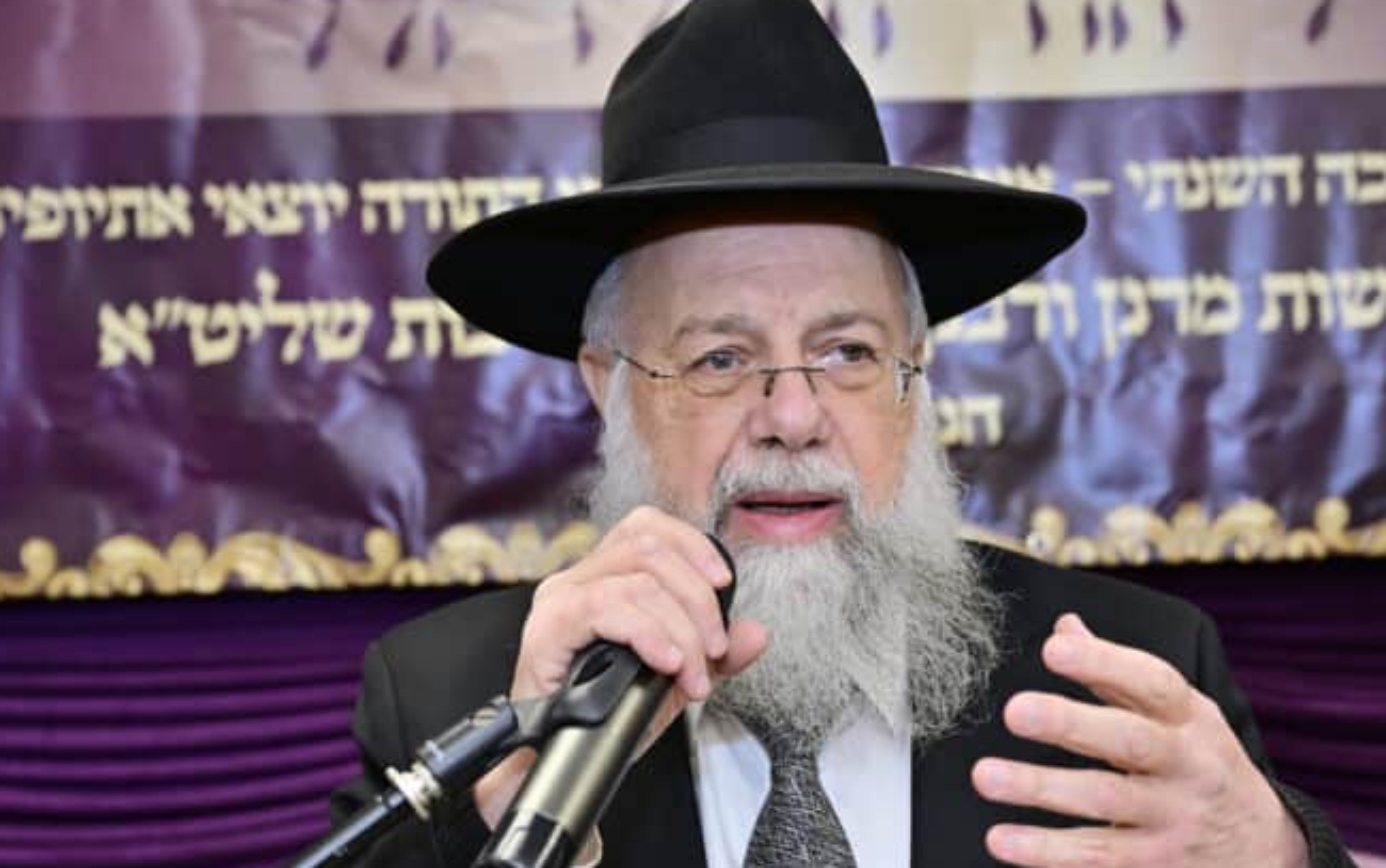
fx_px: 2608
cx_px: 876
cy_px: 649
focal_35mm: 69
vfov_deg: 18.8
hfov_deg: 29.6
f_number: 3.5
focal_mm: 43
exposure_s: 1/200
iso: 250
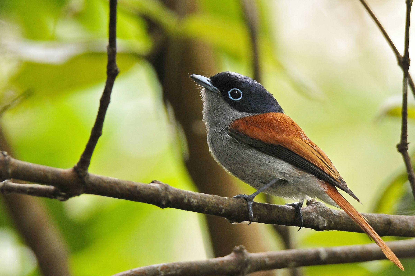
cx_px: 208
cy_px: 138
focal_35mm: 630
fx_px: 7254
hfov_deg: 3.3
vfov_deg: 2.2
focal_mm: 420
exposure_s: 1/60
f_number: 6.3
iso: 640
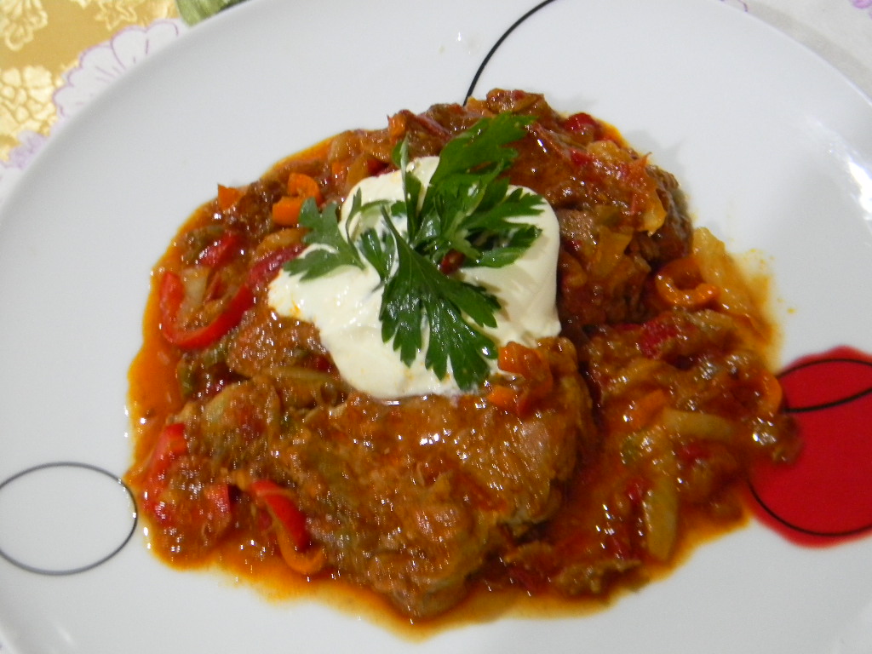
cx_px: 436
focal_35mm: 47
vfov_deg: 30.9
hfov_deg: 40.4
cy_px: 327
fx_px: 1184
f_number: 3.9
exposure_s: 1/14.8
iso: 400
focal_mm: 8.6
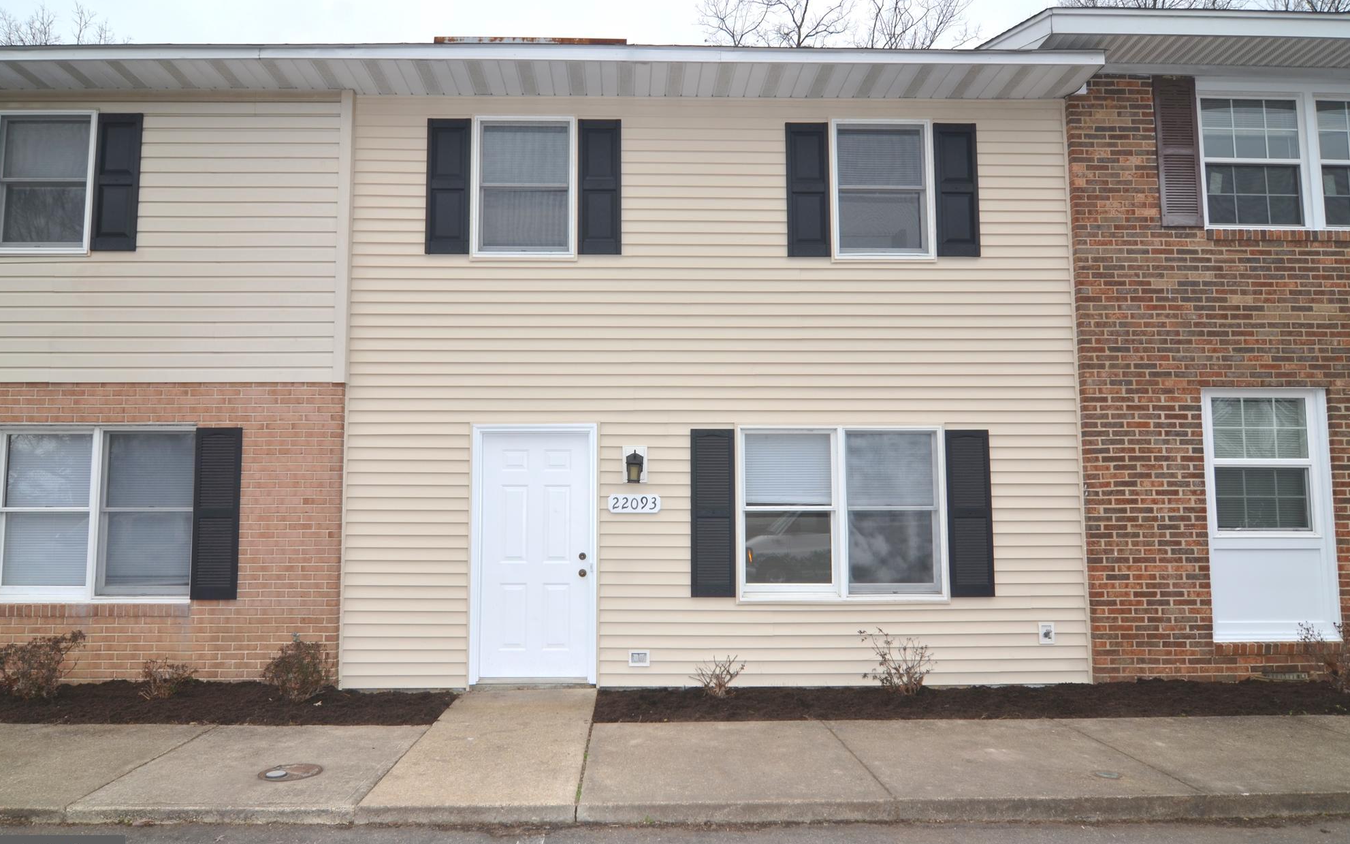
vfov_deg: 58.4
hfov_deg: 83.6
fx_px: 755
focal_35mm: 21
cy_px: 420
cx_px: 671
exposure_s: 1/200
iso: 100
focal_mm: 13
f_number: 7.1
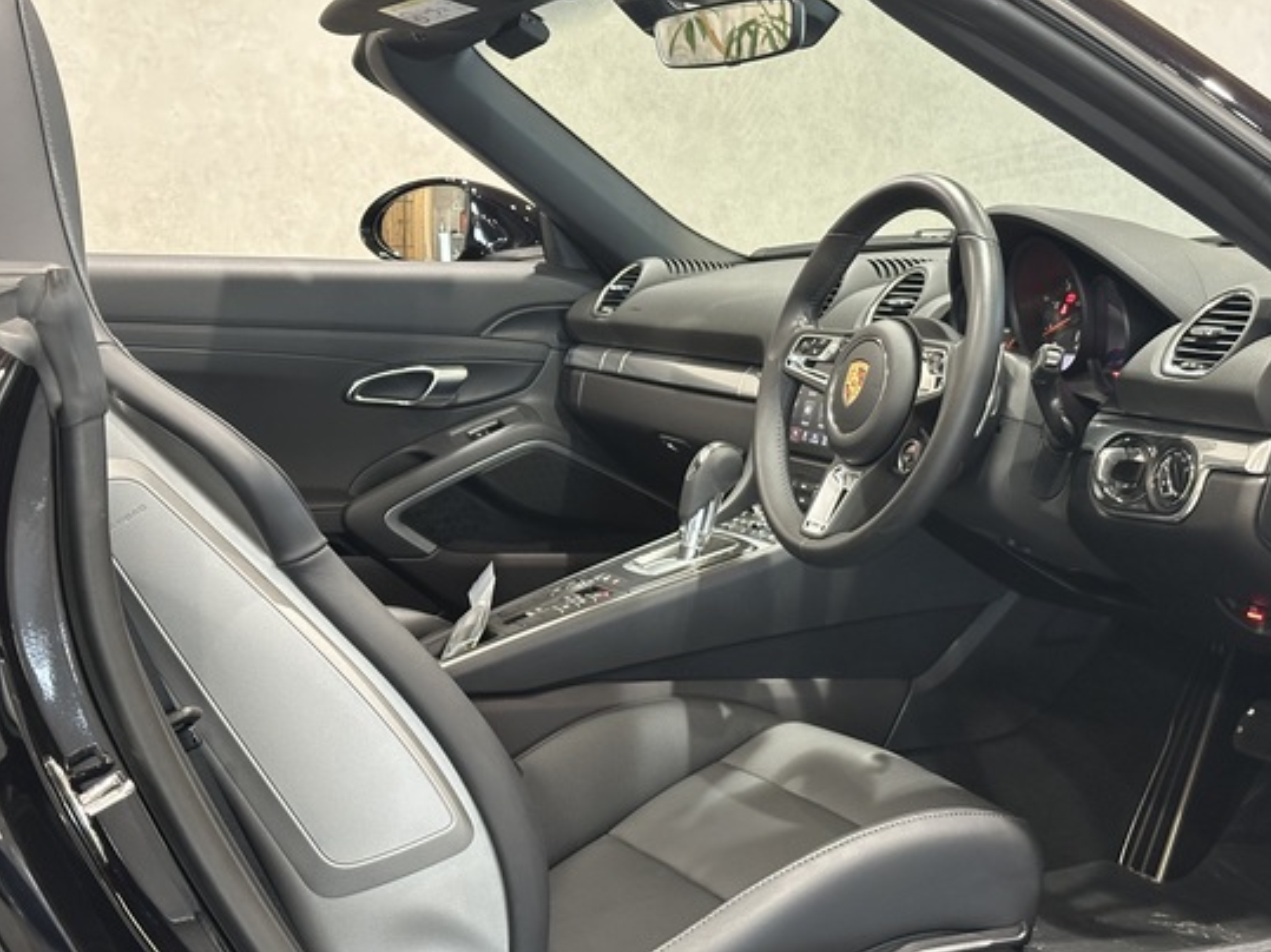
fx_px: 2092
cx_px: 693
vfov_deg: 25.6
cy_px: 462
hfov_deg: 33.8
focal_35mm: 57
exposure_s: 1/40
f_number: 1.78
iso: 400
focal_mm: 6.86
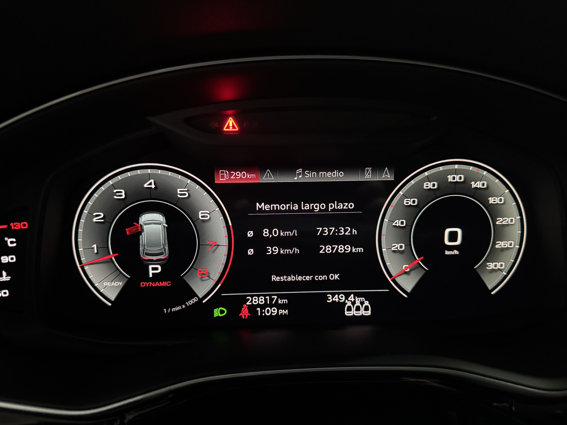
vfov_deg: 56.8
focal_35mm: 24
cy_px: 212
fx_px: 393
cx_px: 284
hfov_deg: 71.6
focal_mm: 6.76
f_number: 1.78
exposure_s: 1/34
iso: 1000
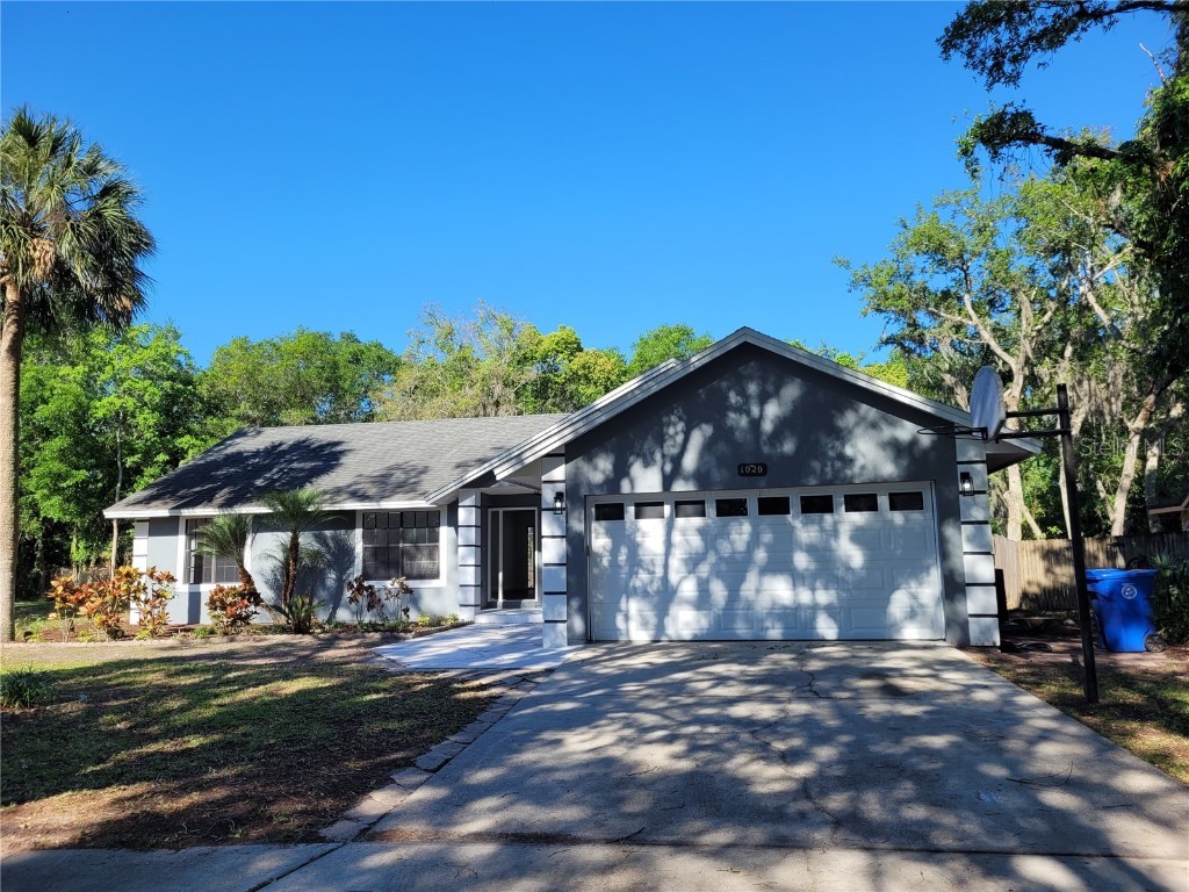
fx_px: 893
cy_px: 446
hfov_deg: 67.3
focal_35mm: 26
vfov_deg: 53.1
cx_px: 594
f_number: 1.8
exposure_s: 1/1212
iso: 40
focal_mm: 5.4
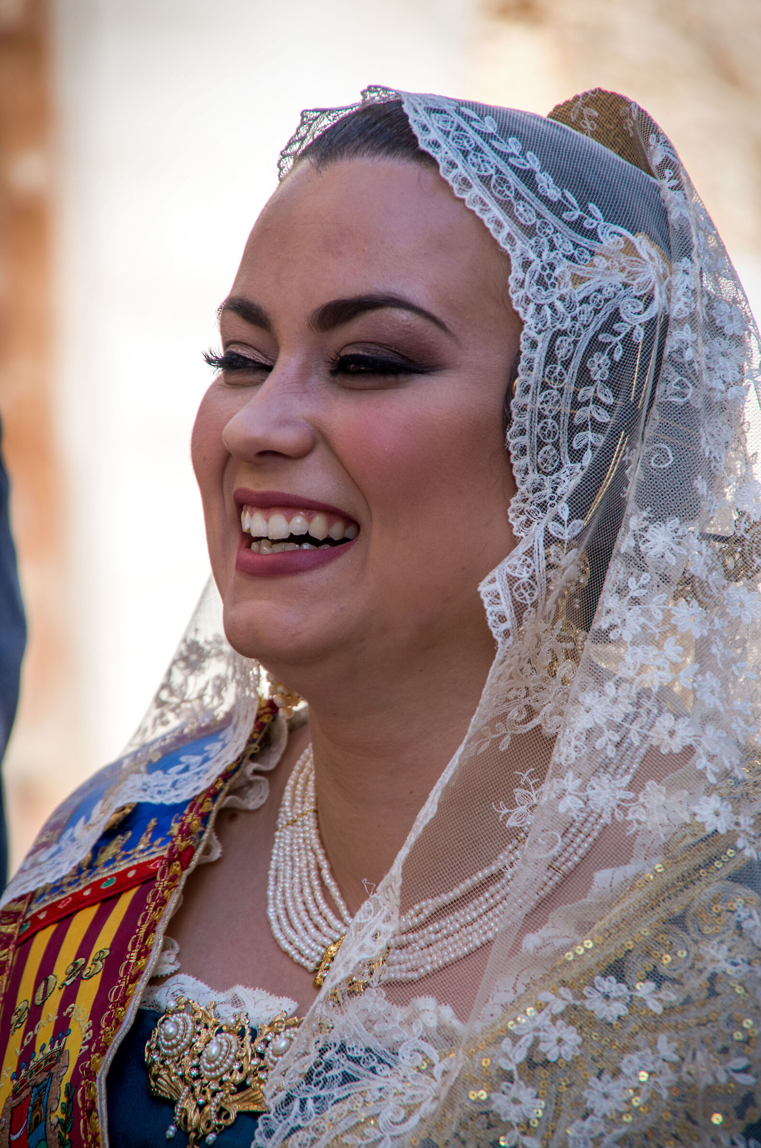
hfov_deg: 6.8
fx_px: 6448
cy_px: 574
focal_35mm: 202
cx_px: 380
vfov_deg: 10.2
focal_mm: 135
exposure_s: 1/640
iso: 320
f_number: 5.6
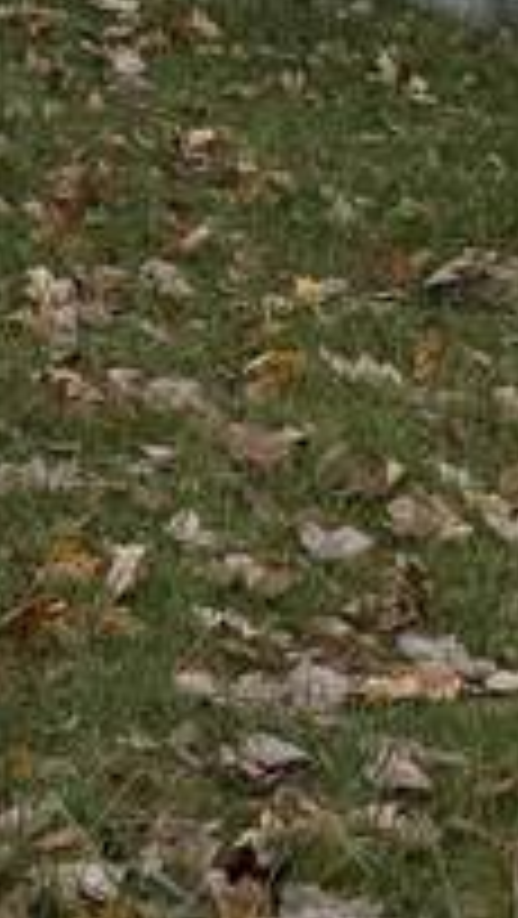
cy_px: -1022
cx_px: -617
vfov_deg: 11.6
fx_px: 3998
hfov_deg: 7.1
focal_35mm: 164
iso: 80
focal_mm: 6.76
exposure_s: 1/2801
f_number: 1.78
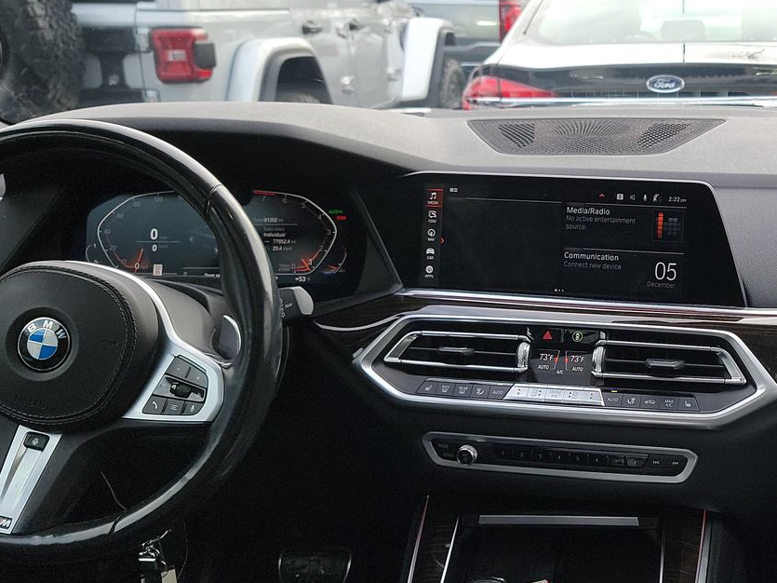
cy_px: 280
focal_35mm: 46
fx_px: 1032
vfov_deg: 31.5
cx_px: 651
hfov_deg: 39.2
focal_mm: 6.7
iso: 79
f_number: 1.8
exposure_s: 1/119
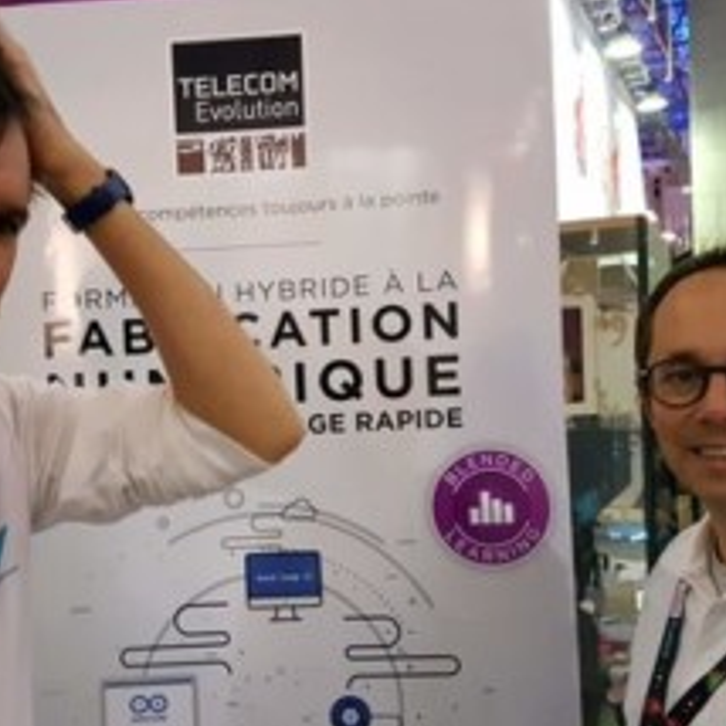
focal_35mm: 43
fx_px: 1020
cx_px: 244
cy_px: 394
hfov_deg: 38.7
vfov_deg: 39.1
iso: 800
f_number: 1.7
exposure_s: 1/33
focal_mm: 4.2
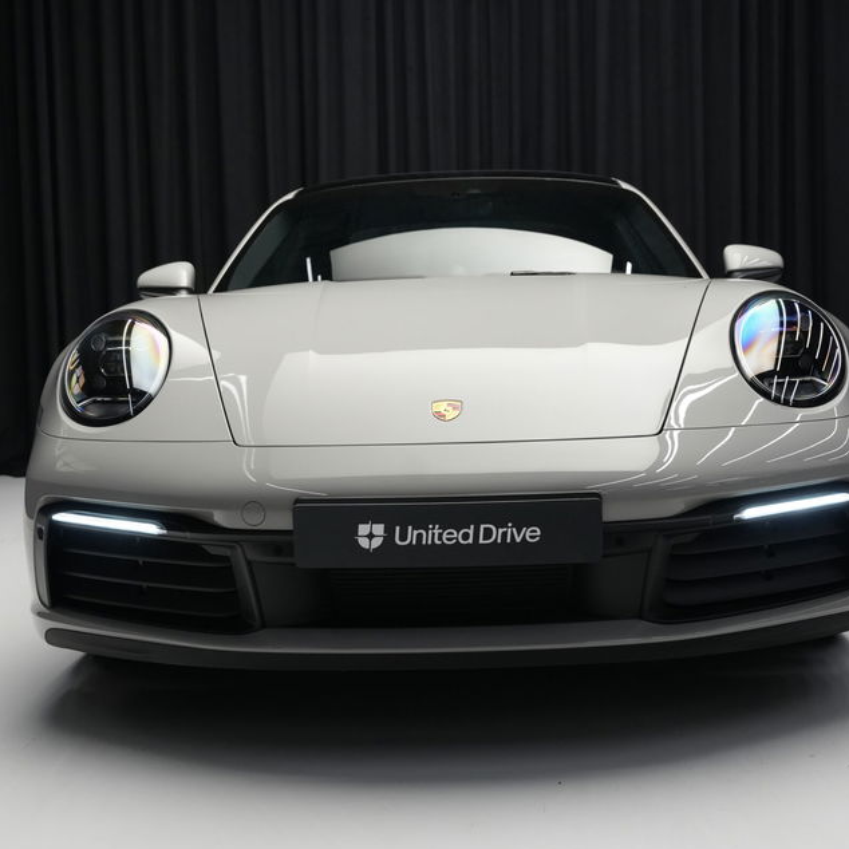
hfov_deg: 35.3
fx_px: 1332
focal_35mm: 48
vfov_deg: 35.3
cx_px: 449
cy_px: 402
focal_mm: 35
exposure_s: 1/60
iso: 1600
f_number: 4.5
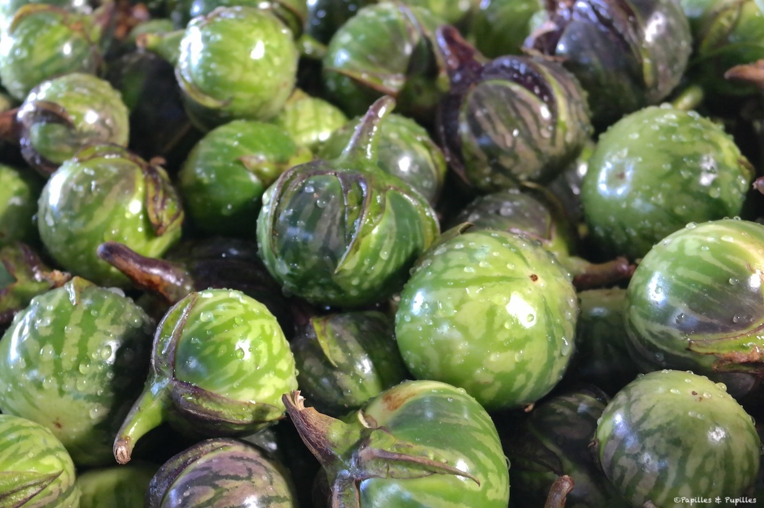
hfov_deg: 40.4
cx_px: 382
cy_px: 254
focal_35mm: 49
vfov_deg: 27.5
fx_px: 1039
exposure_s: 1/60
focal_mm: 32
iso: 800
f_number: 4.5
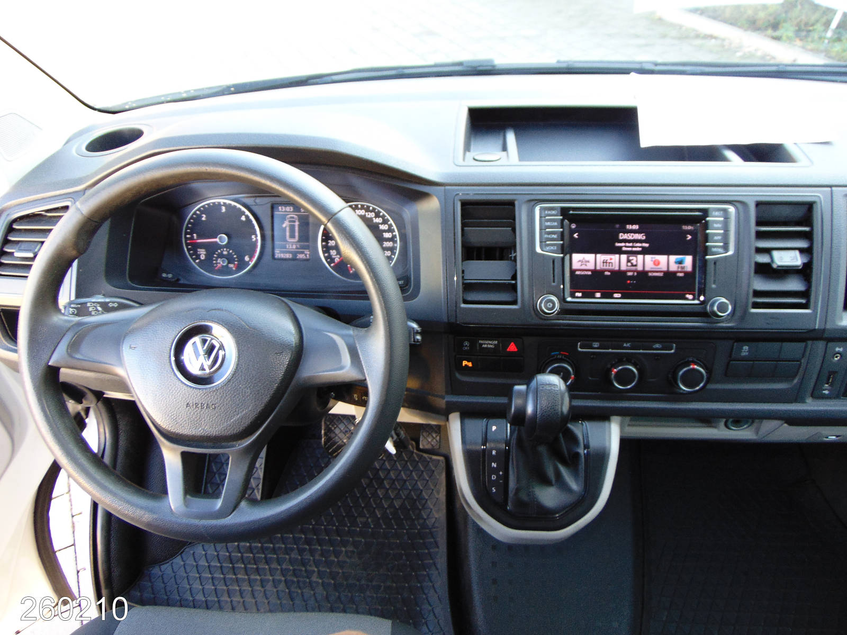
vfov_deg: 54.9
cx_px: 424
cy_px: 318
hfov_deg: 69.4
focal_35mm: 25
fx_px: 612
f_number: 3
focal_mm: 4.5
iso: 100
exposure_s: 1/30
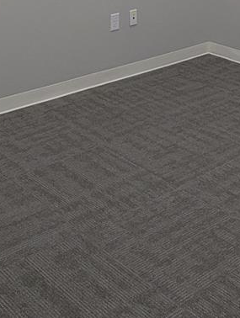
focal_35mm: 65
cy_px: 33
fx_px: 599
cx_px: 124
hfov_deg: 22.7
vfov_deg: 28.6
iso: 54
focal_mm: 2.35
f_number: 2.2
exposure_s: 1/60
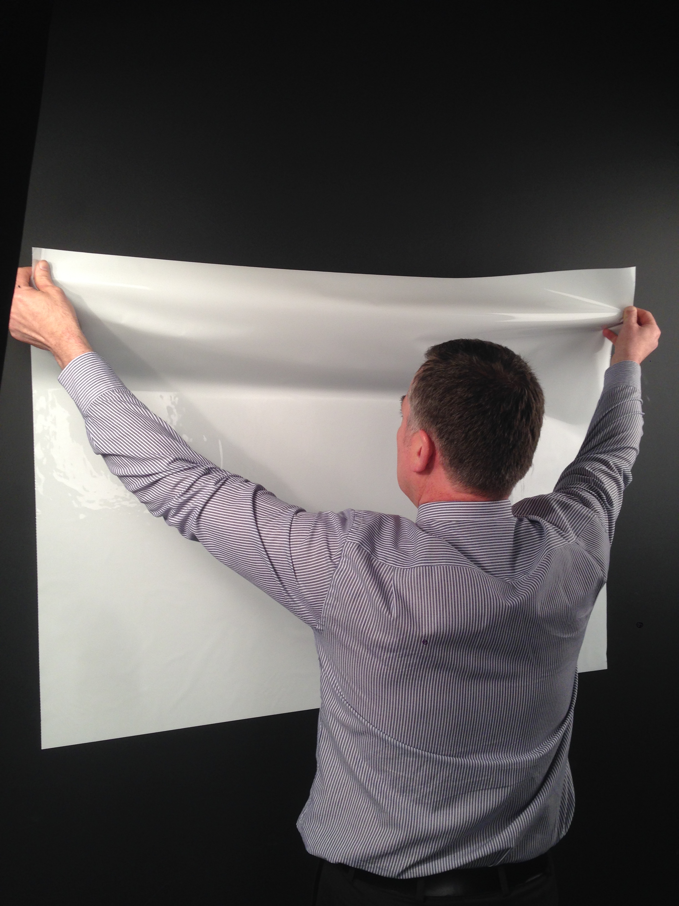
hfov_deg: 42.9
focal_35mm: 33
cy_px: 453
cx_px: 340
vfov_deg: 55.4
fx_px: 863
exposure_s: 1/60
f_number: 2.4
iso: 50
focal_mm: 4.12
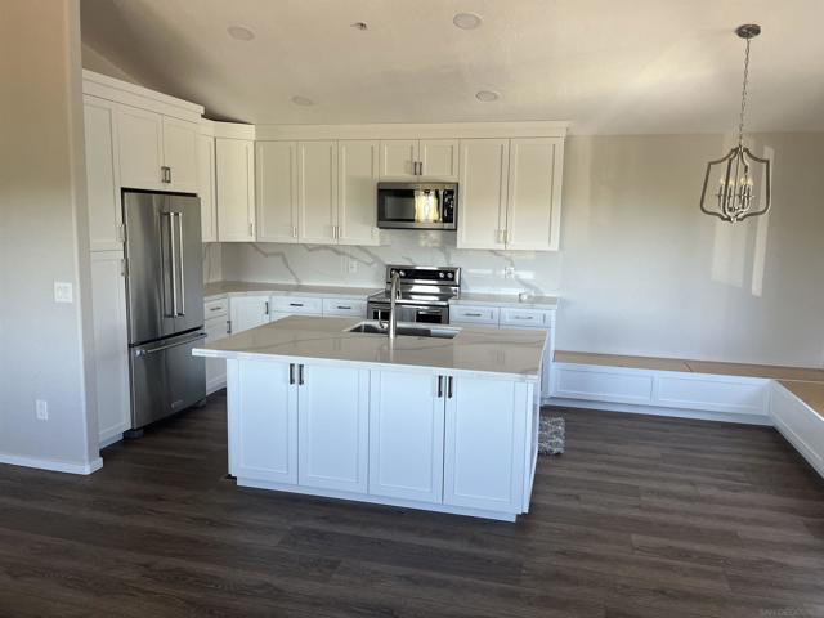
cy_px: 309
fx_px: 619
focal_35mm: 26
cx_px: 412
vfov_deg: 53.1
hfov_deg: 67.3
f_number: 1.6
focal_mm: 5.1
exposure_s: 1/121
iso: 100
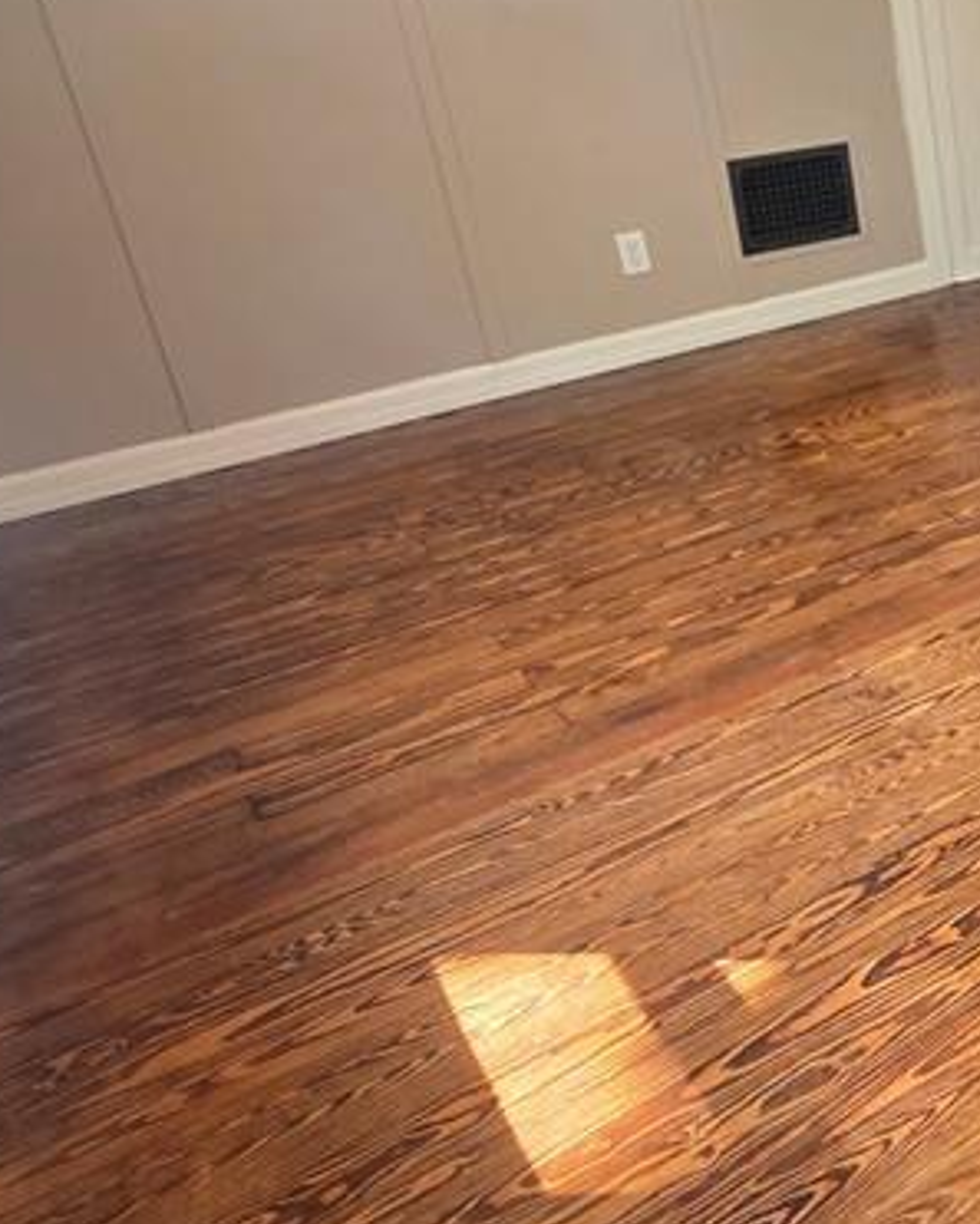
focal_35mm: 35
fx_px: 1268
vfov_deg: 50.5
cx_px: 1376
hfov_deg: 30.0
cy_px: 399
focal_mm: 2.2
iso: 200
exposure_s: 1/60
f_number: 1.9
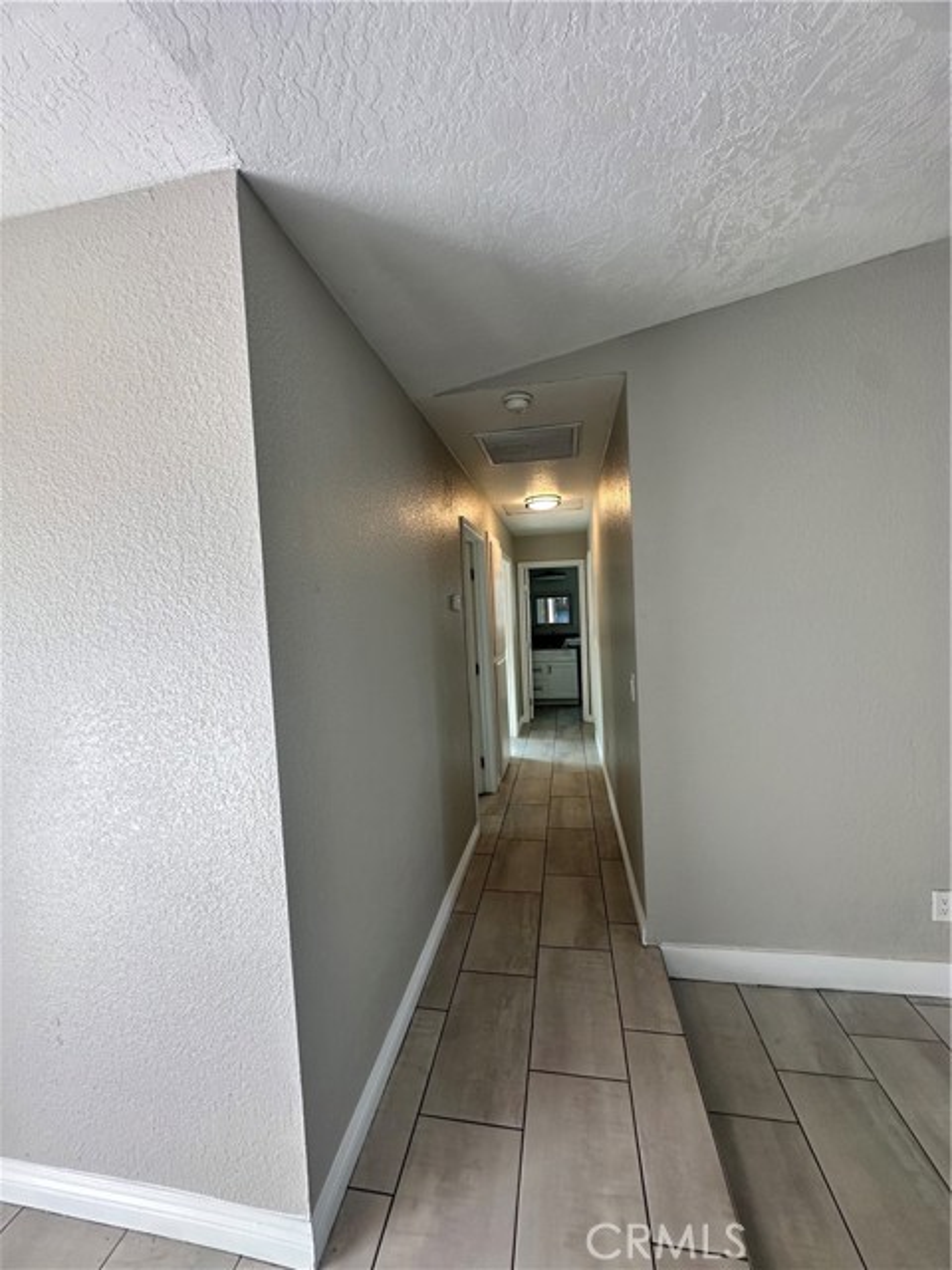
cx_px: 476
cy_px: 635
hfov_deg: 85.7
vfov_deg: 102.1
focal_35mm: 14
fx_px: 513
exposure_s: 1/120
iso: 125
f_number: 2.2
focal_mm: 2.22
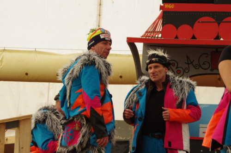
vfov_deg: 8.8
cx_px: 116
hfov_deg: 13.3
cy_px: 76
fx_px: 989
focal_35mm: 154
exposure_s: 1/125
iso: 800
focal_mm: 103
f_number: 9
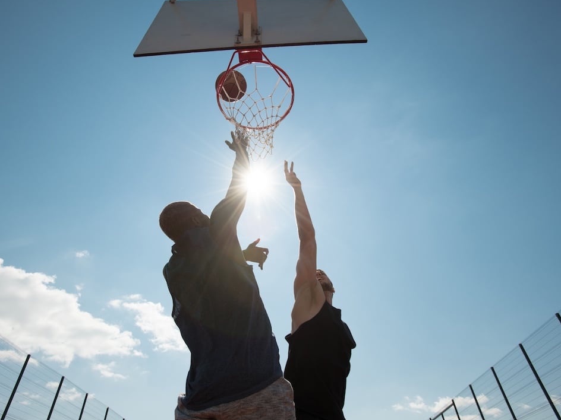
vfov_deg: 61.1
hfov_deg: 76.2
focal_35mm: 22
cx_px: 254
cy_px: 211
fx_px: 357
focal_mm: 20
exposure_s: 1/640
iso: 100
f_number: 9
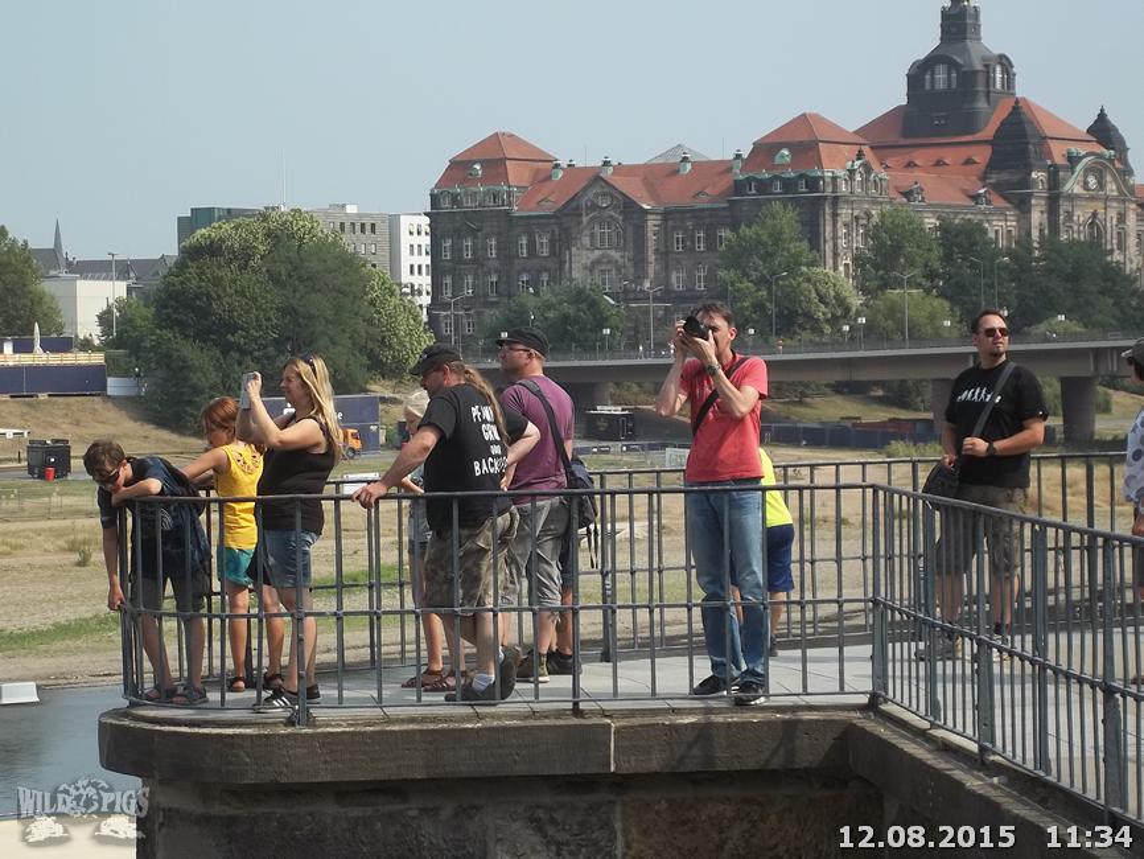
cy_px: 430
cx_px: 572
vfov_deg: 13.7
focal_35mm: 108
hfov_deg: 18.2
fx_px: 3570
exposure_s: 1/320
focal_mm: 19.5
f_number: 5.6
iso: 64
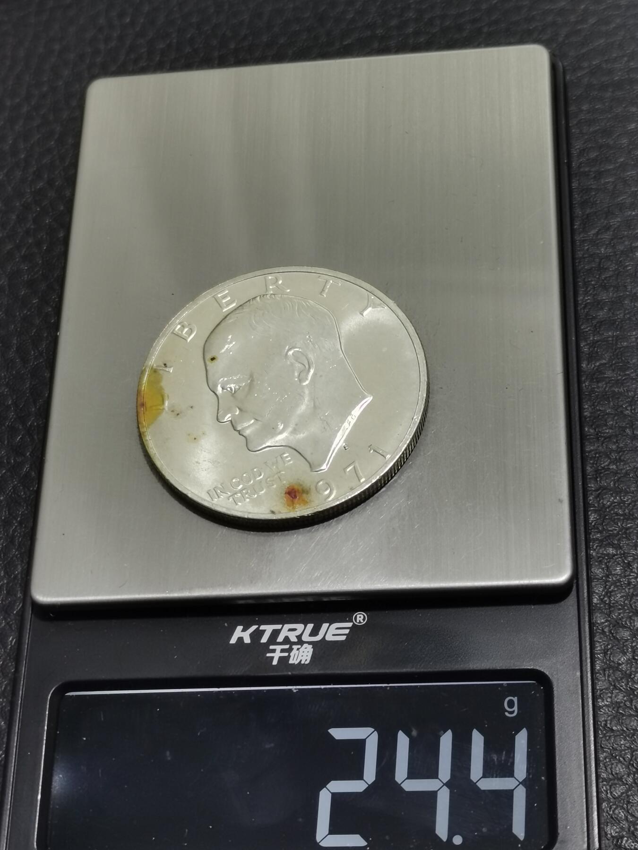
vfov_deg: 27.4
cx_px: 319
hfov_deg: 20.7
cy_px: 425
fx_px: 1745
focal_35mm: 71
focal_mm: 5.58
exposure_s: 1/100
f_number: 1.8
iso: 64
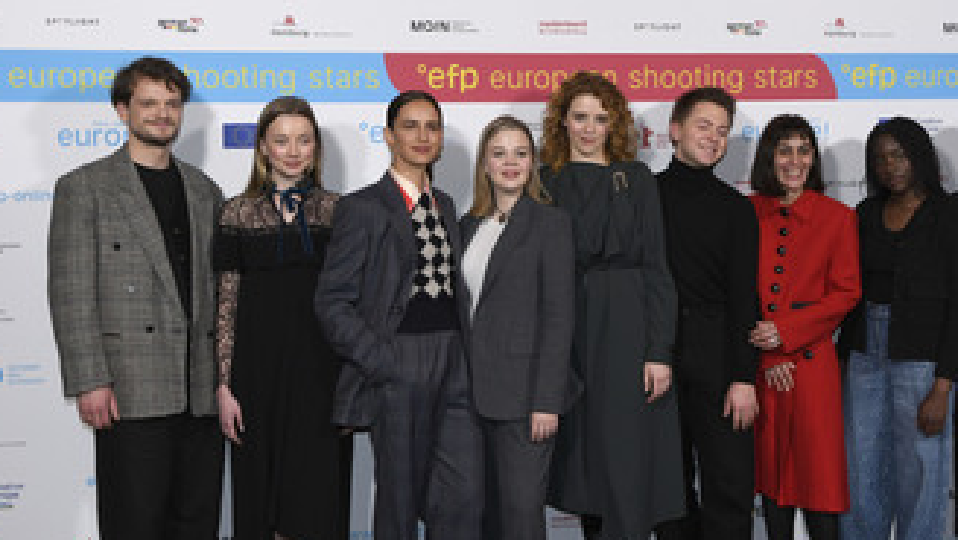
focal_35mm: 46
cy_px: 292
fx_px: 1169
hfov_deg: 44.1
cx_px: 615
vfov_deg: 26.0
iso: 800
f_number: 4
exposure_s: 1/200
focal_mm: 32
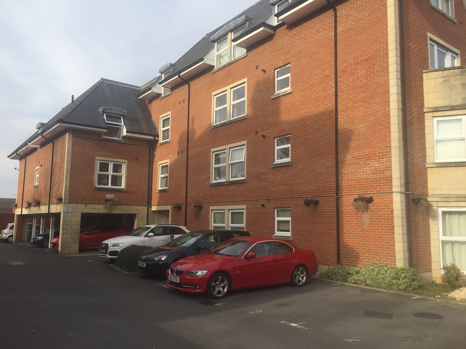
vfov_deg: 48.2
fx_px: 390
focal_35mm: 29
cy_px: 174
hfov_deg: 61.7
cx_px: 233
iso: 32
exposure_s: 1/1099
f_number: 2.2
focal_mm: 4.15
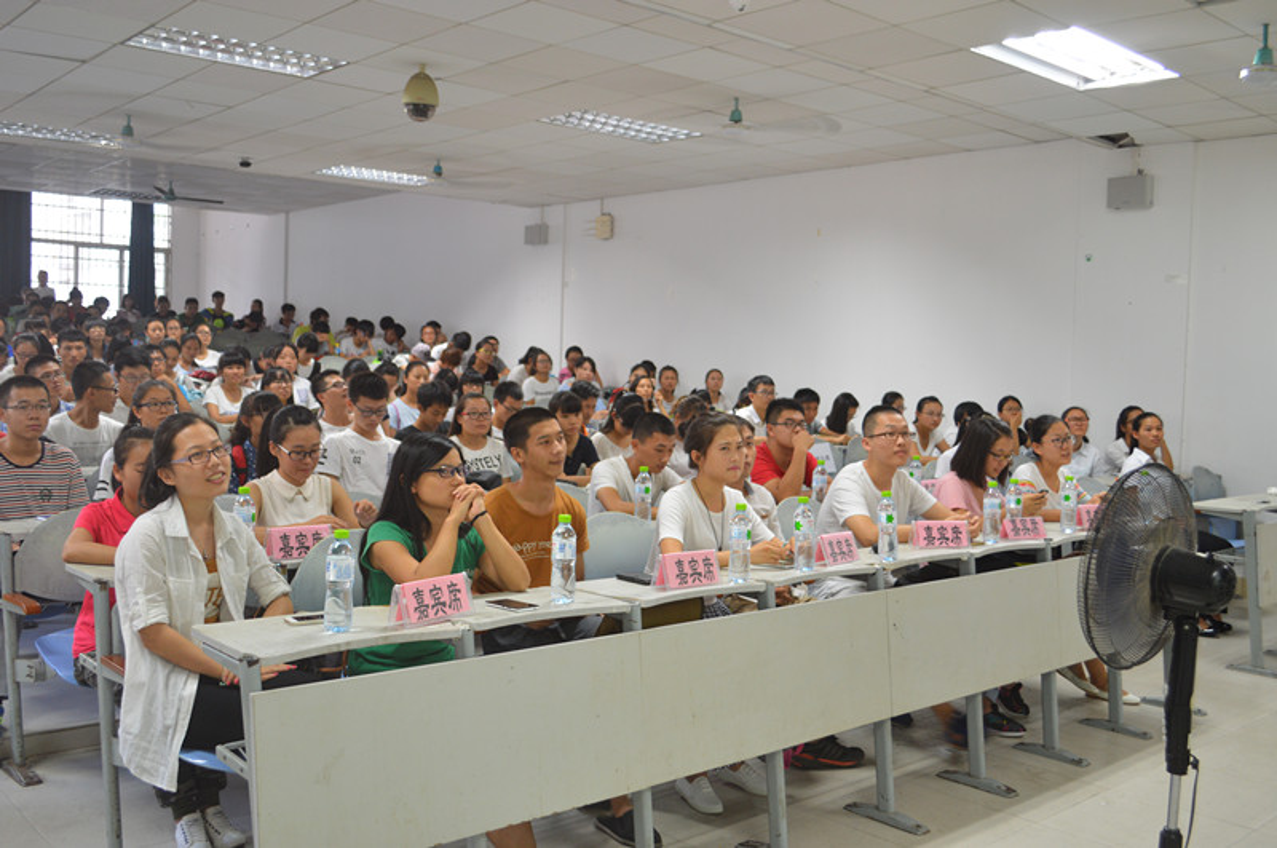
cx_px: 638
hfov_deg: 57.3
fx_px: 1169
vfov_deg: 39.9
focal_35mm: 33
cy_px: 424
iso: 400
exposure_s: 1/20
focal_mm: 22
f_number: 3.8
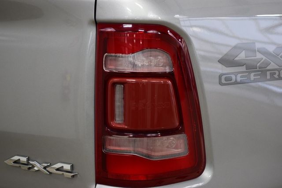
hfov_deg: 19.5
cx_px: 141
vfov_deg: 13.0
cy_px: 94
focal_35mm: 105
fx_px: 823
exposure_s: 1/125
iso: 1600
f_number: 3.5
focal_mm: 70
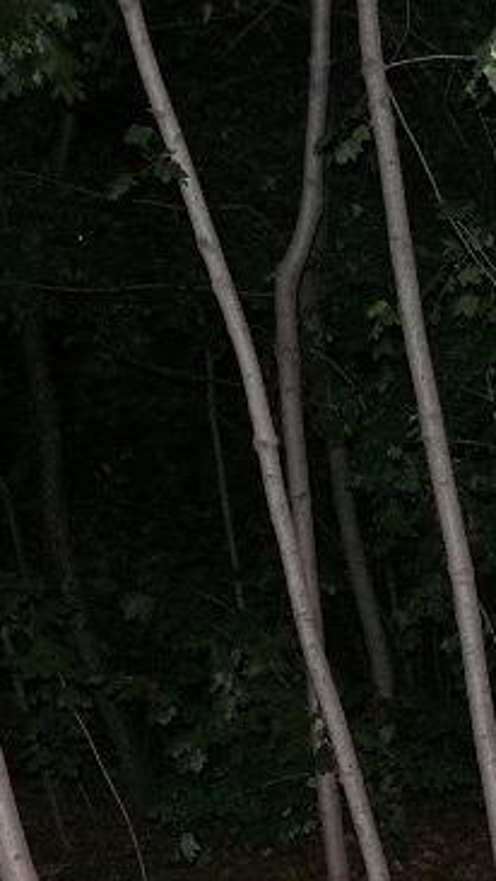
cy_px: 609
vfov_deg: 22.3
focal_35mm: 95
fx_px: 2220
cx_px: 980
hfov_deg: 11.5
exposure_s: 1/30
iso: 400
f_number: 2.8
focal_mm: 7.4
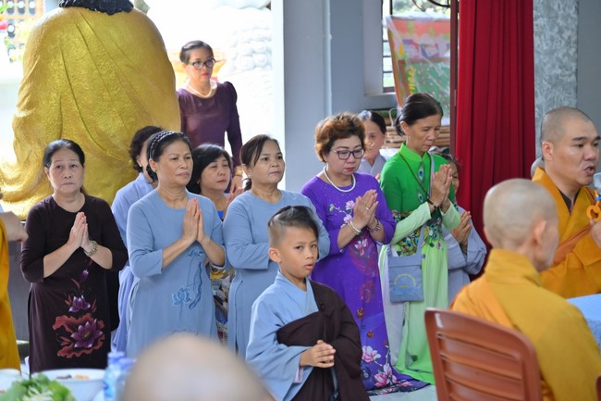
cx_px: 300
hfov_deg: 22.1
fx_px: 1535
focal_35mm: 92
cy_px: 200
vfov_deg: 14.9
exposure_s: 1/100
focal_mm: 92
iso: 500
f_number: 4
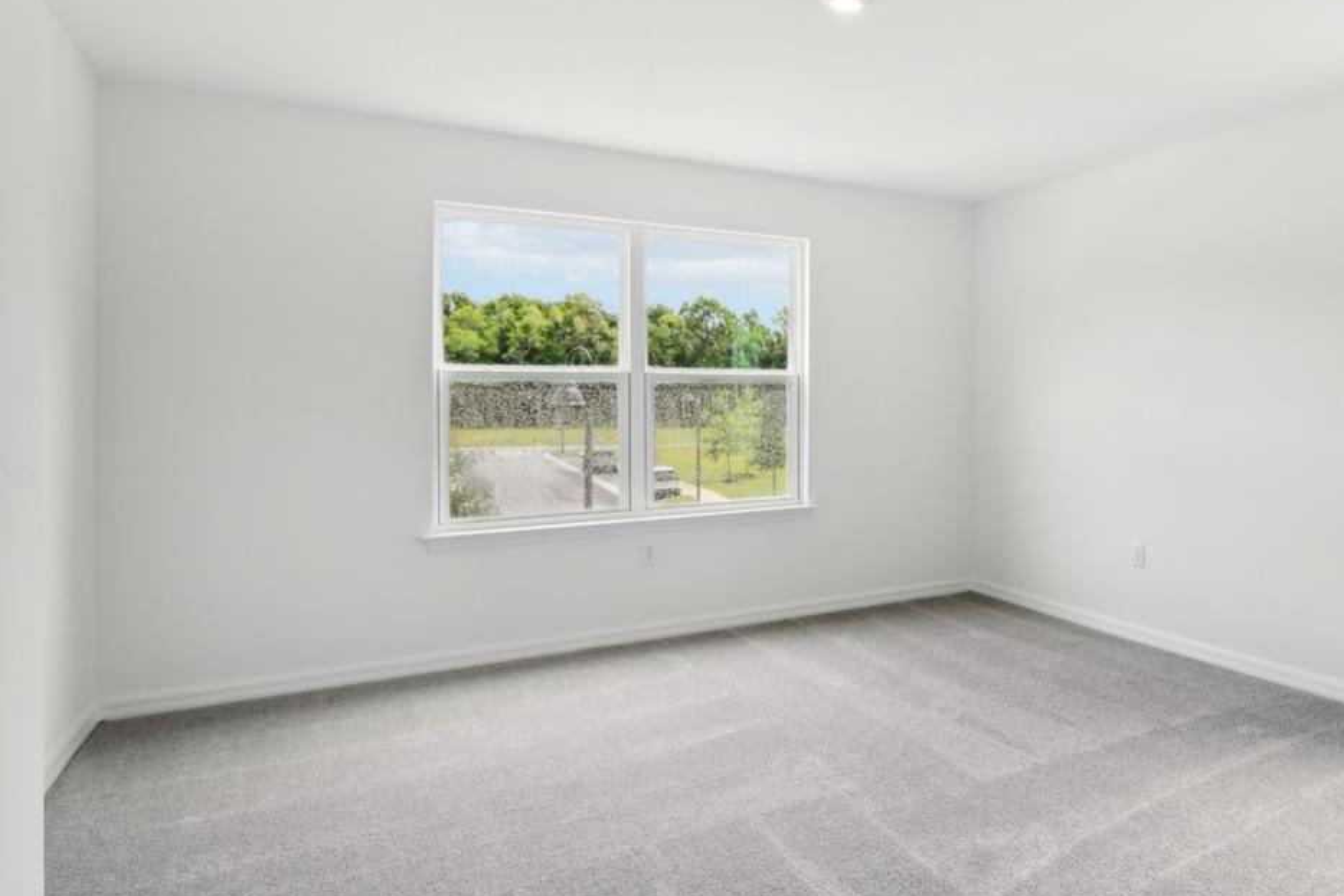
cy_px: 426
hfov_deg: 69.7
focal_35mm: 24
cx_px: 980
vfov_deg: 53.1
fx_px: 896
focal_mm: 14
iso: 400
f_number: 8
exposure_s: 1/200
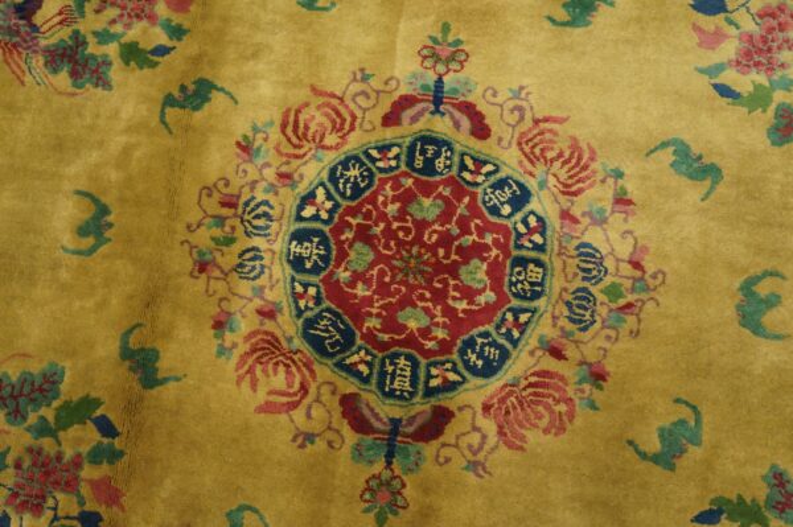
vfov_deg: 43.5
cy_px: 264
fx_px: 660
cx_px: 396
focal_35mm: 30
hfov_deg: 62.0
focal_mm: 20
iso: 2500
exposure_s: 1/160
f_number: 4
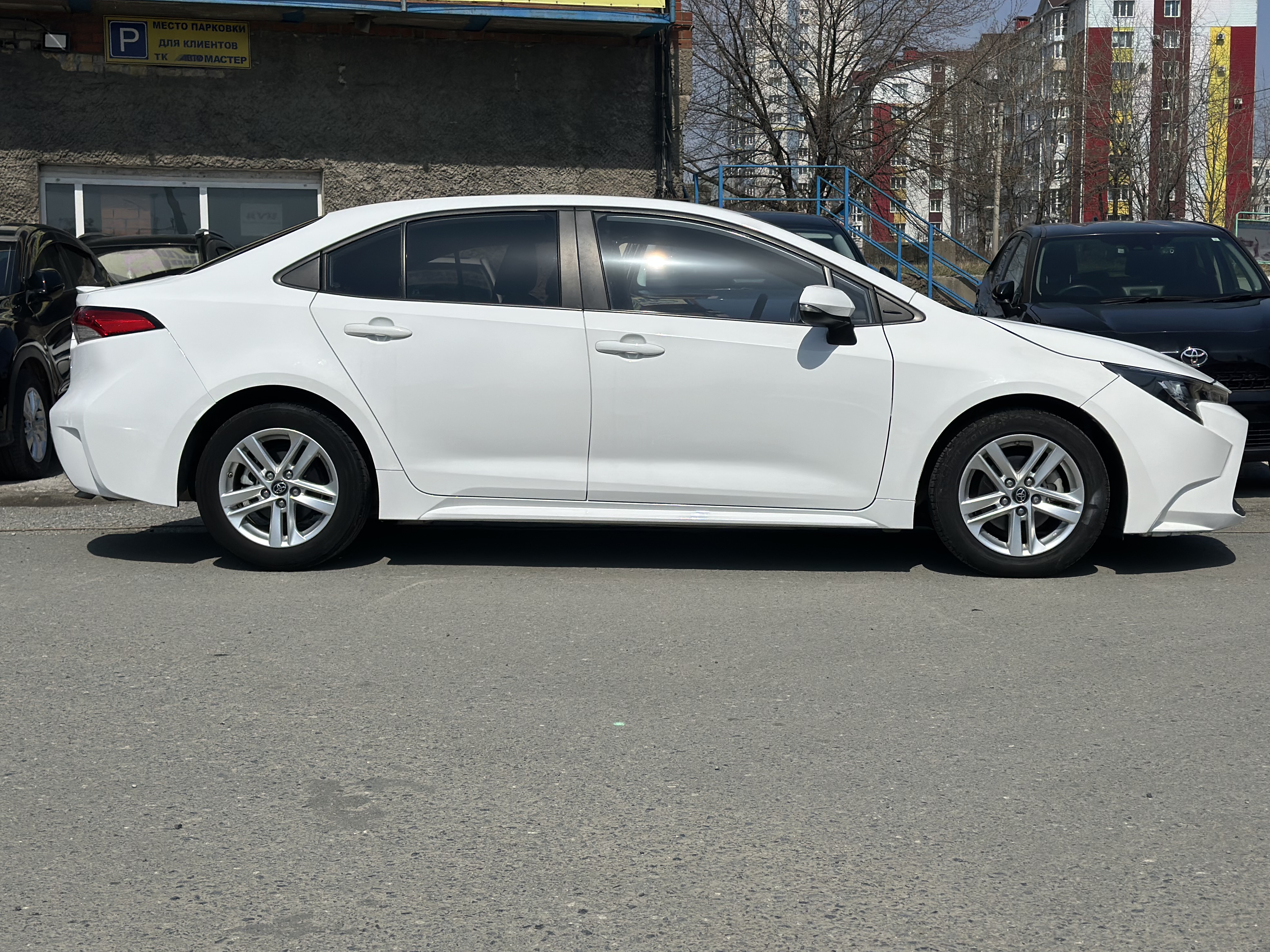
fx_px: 1798
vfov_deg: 29.7
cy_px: 474
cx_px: 638
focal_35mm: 49
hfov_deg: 38.9
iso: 100
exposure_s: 1/18868
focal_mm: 6.86
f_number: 1.78
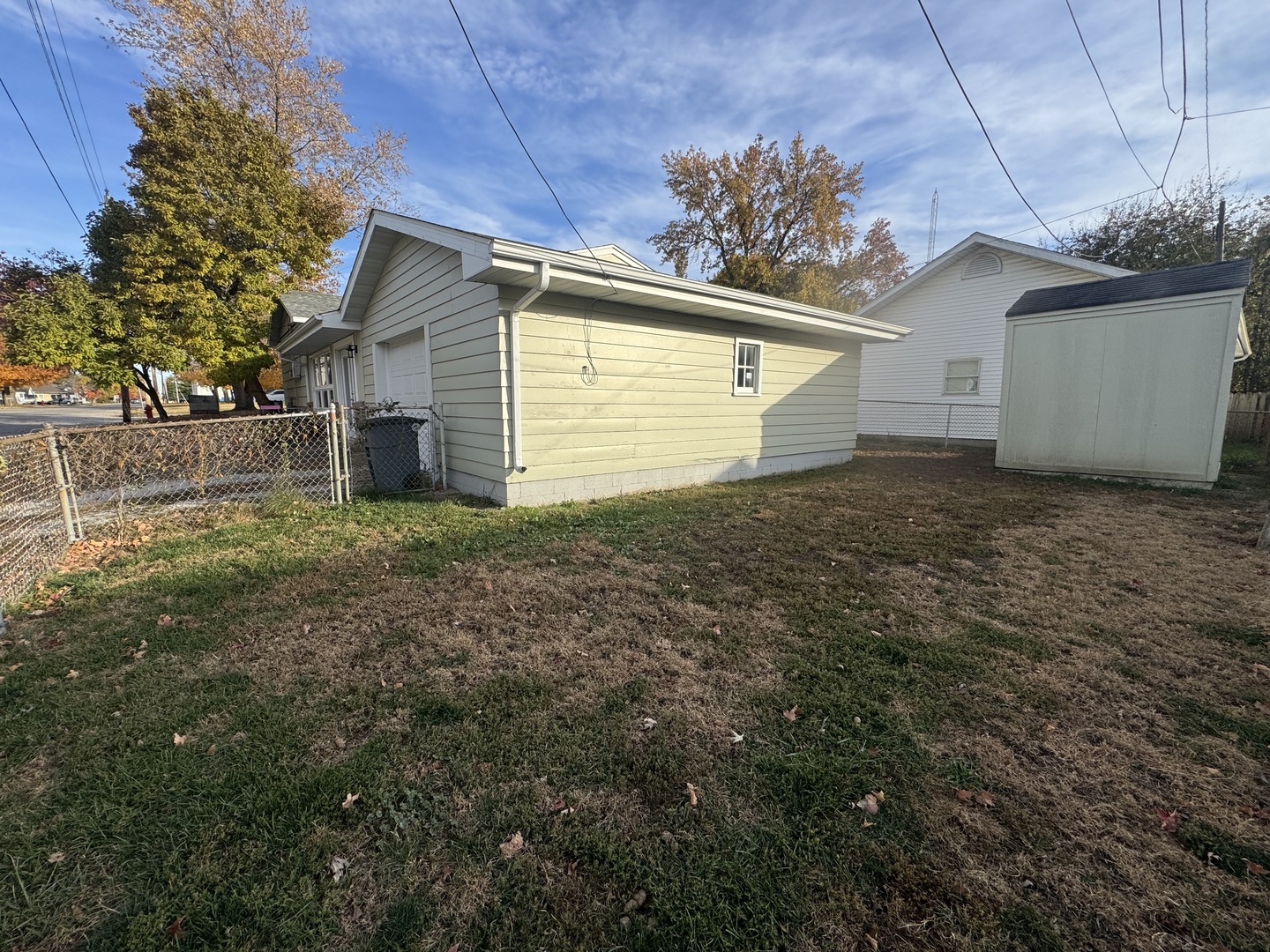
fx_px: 514
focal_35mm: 14
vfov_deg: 85.7
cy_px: 476
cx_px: 635
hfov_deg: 102.1
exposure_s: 1/1395
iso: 40
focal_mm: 2.22
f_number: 2.2
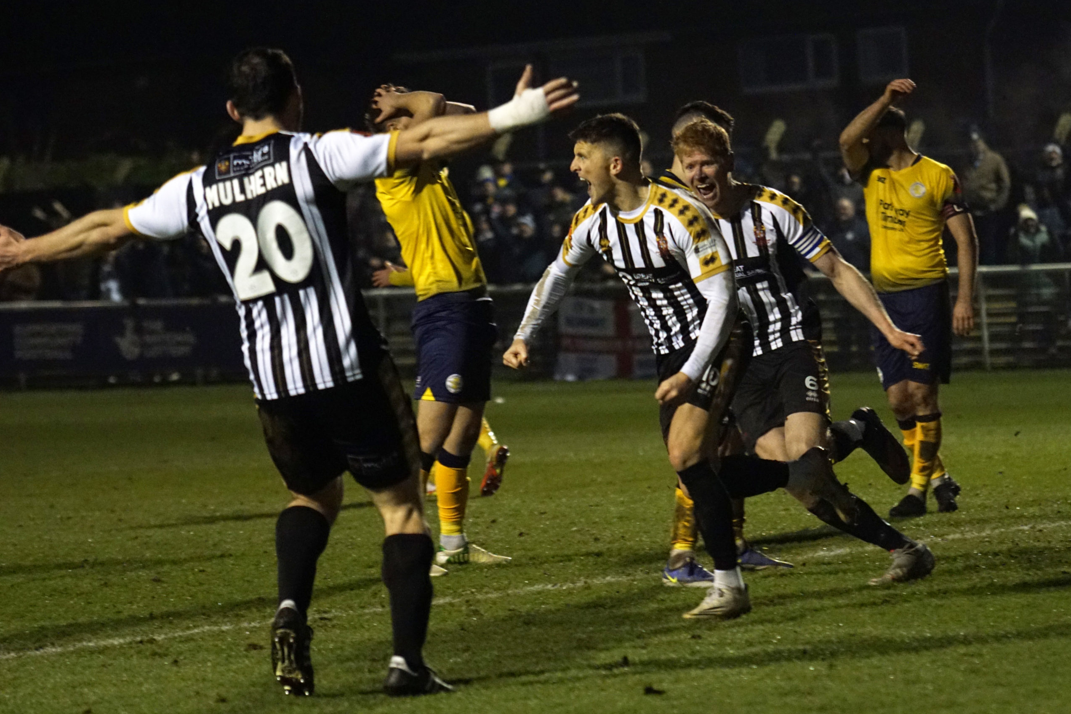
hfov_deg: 13.0
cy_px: 355
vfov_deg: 8.7
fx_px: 4715
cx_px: 538
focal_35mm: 159
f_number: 2.8
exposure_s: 1/640
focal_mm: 105
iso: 3200
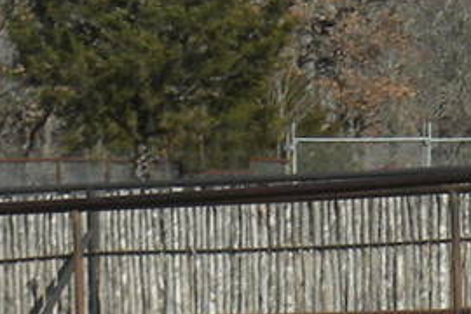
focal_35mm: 734
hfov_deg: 2.8
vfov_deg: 1.9
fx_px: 9602
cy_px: 49
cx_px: 1394
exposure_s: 1/554
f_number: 5.1
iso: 64
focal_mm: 21
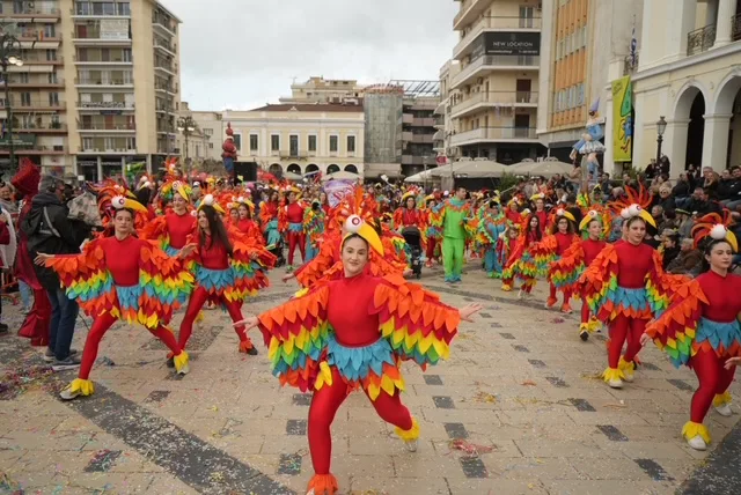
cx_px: 370
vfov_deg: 45.0
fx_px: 597
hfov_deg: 63.6
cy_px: 248
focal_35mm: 29
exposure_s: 1/4000
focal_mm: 29
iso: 1250
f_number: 4
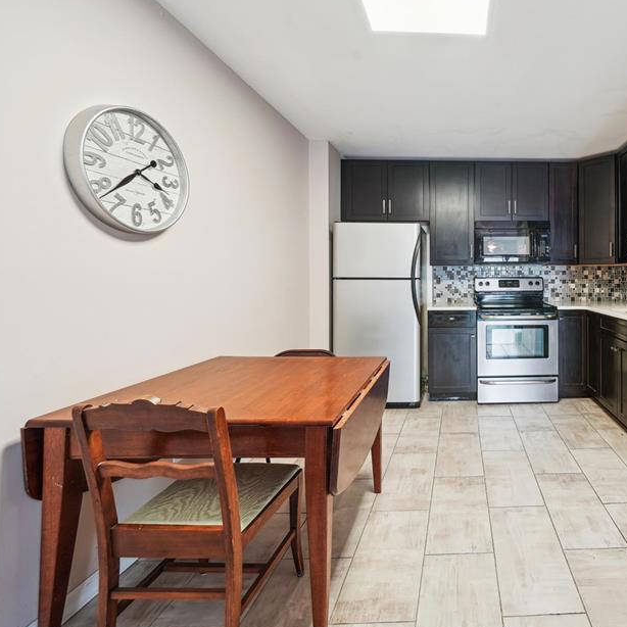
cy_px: 288
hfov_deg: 77.1
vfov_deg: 83.8
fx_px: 348
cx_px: 478
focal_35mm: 17
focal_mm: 12
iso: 400
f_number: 8
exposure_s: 1/8
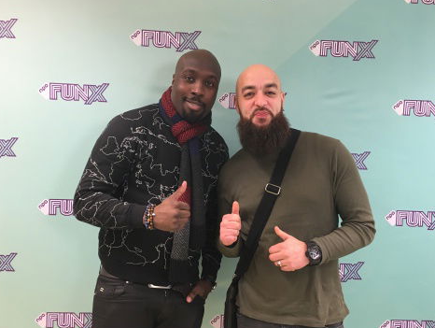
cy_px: 165
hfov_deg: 58.3
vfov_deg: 45.6
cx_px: 211
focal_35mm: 31
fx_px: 390
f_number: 2.2
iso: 64
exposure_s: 1/17
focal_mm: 4.15
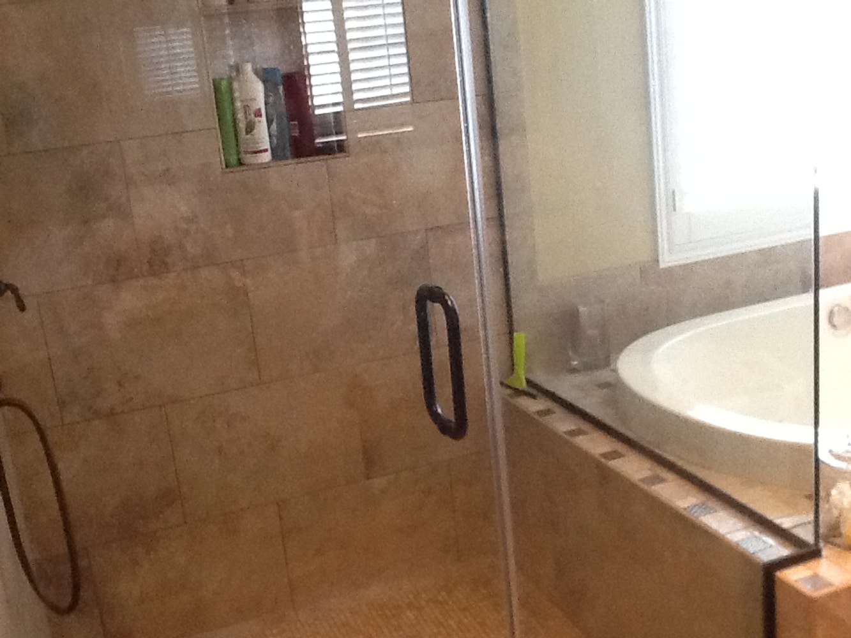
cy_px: 319
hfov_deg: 42.9
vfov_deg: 32.9
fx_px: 1082
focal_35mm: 44
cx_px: 426
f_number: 2.4
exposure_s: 1/30
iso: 250
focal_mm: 2.03
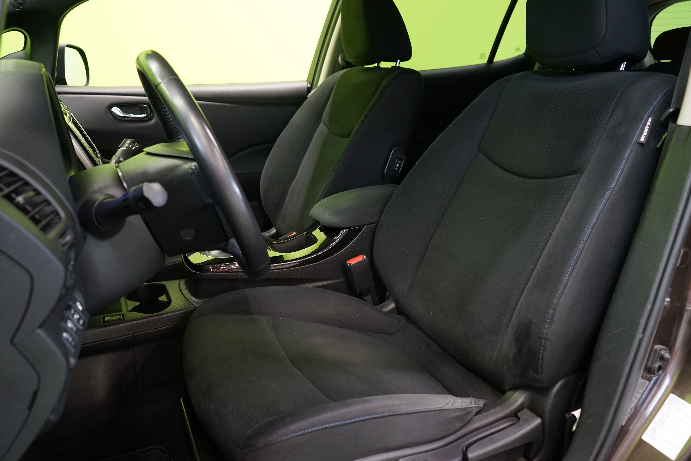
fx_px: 537
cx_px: 346
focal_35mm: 28
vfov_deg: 46.4
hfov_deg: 65.5
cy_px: 230
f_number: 5
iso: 1600
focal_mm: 28
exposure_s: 1/20
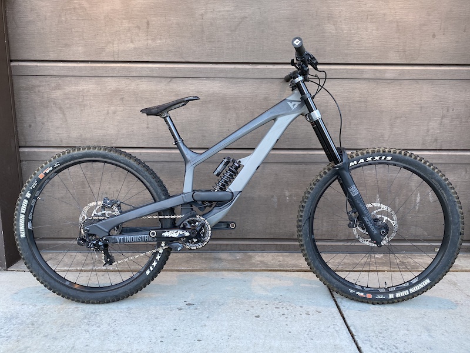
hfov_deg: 67.3
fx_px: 353
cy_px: 176
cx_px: 235
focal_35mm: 26
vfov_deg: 53.1
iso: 100
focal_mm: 4.25
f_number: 1.8
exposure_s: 1/120
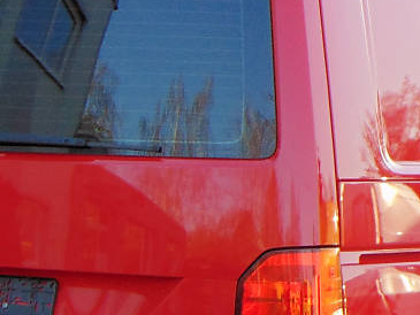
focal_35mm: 219
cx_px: 341
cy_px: 177
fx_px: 2658
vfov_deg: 6.8
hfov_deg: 9.0
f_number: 3.5
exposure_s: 1/100
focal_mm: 9
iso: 80
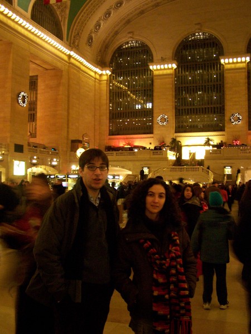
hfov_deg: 37.7
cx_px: 126
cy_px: 167
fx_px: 367
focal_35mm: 38
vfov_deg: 49.0
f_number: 2.8
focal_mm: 6.3
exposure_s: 1/5
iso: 400
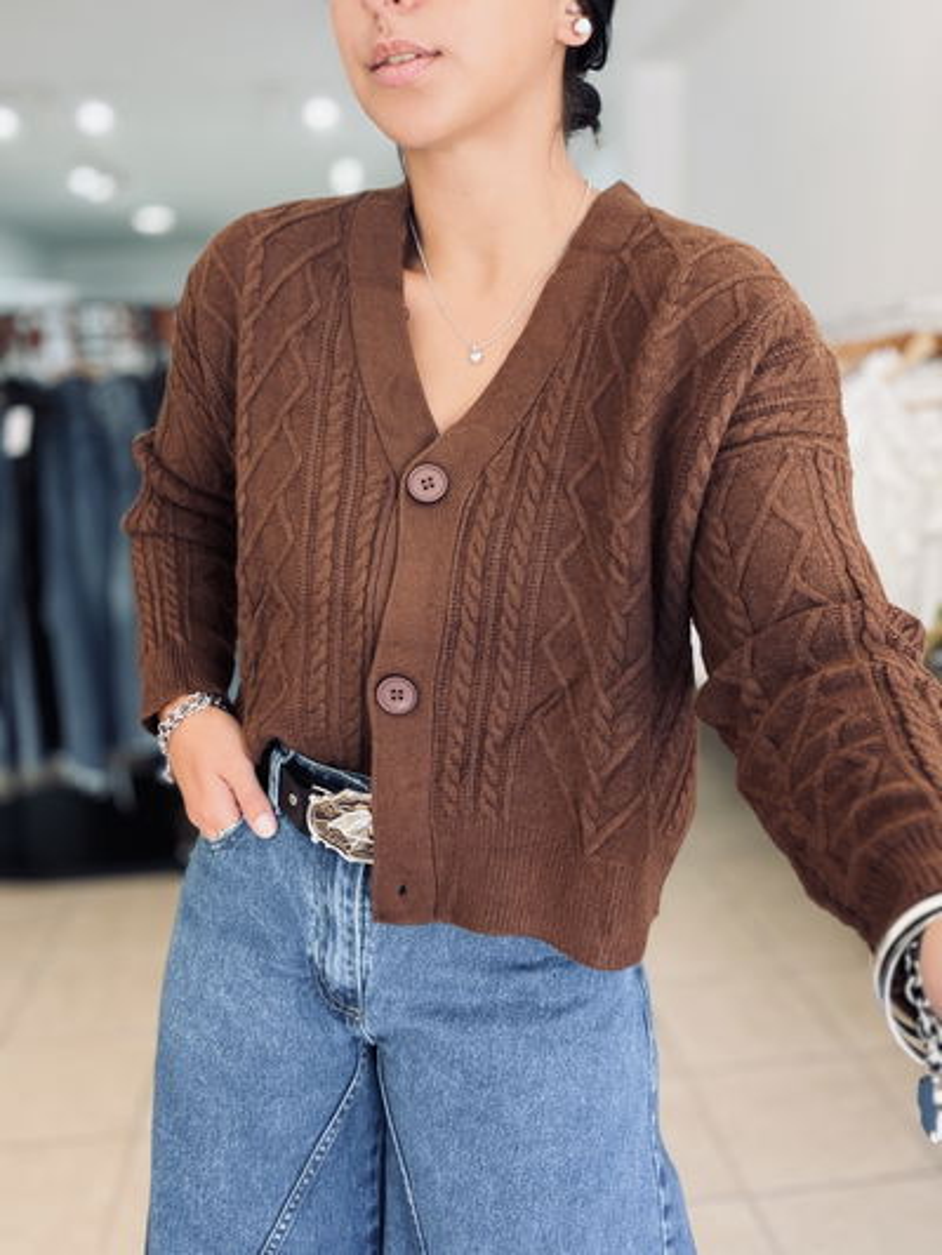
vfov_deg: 60.0
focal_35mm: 30
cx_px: 471
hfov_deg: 46.8
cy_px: 628
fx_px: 1088
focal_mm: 2.71
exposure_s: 1/63
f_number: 1.9
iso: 80
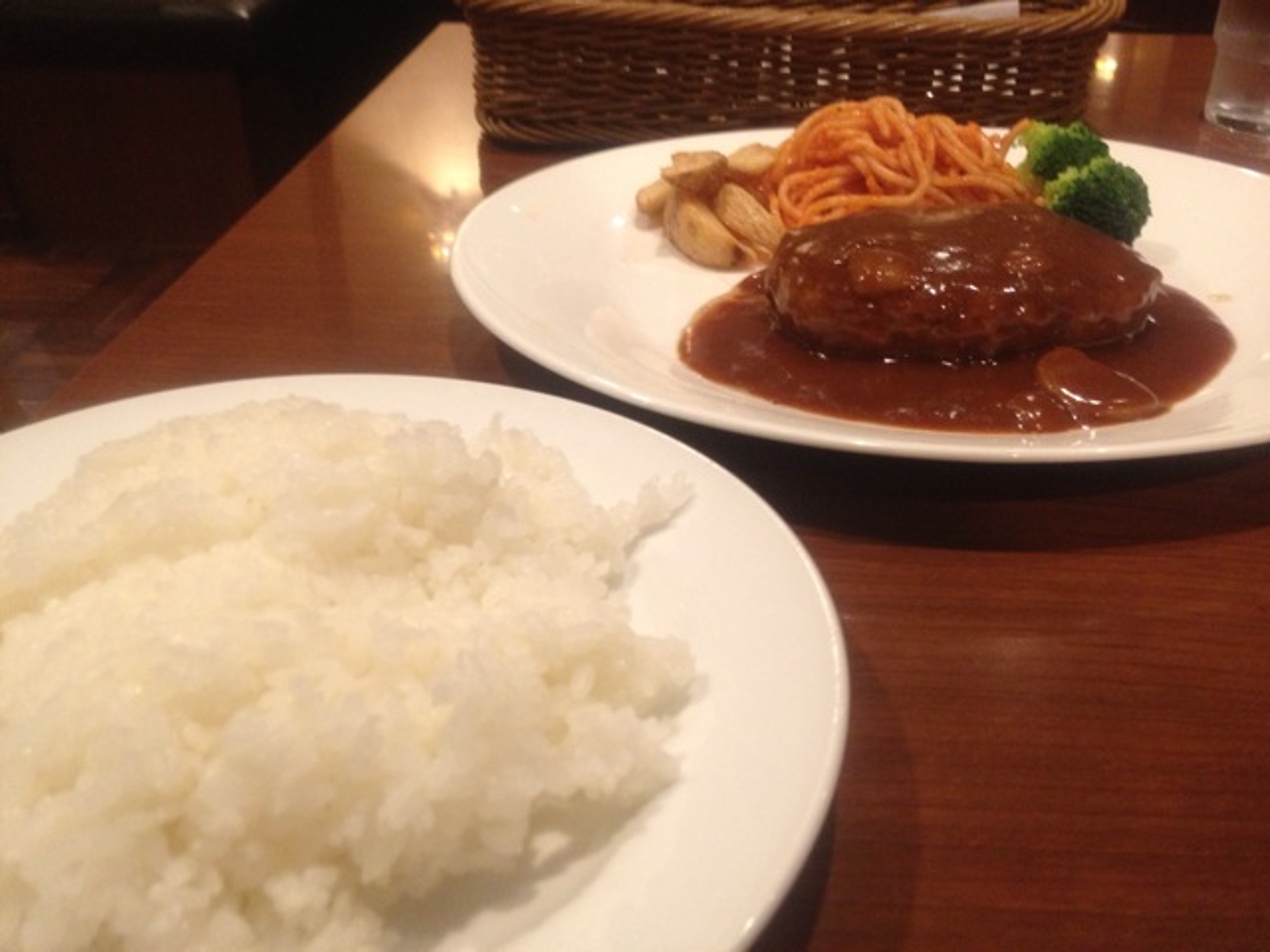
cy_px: 476
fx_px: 1284
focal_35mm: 35
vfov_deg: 40.7
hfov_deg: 52.6
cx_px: 635
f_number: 2.4
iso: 250
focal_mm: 4.28
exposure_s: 1/20
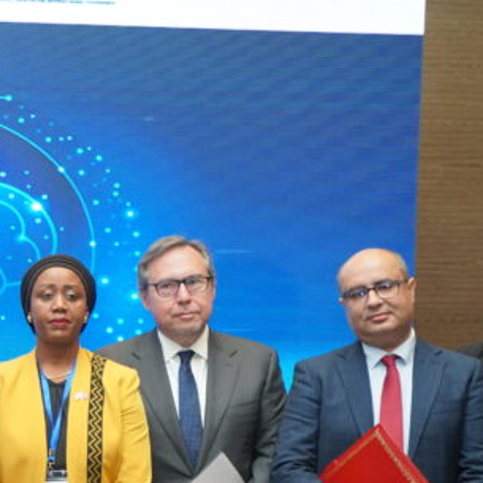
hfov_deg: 16.0
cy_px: 444
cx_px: -239
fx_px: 1579
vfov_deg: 17.1
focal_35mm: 100
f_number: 4
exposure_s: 1/160
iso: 1250
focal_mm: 35
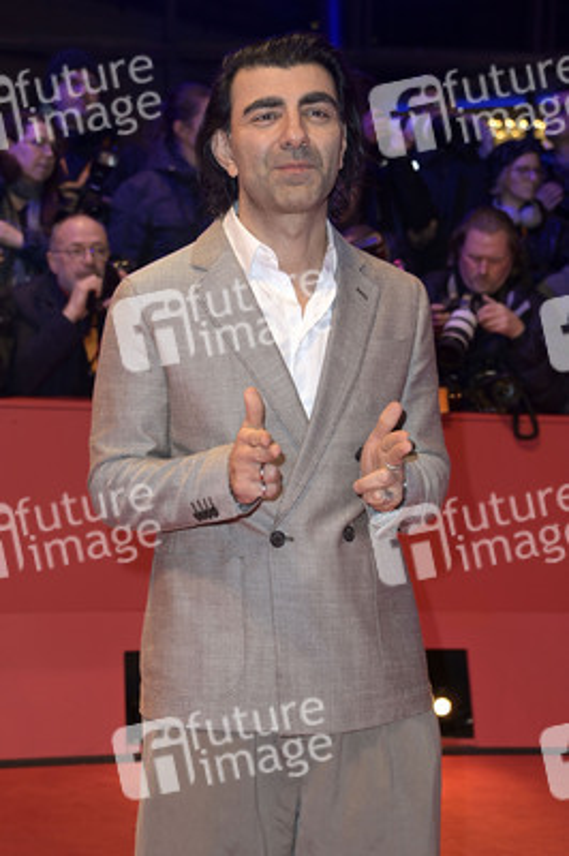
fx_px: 1852
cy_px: 428
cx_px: 284
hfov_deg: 17.5
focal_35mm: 78
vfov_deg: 26.0
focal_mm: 78
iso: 1250
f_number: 5.6
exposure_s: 1/160
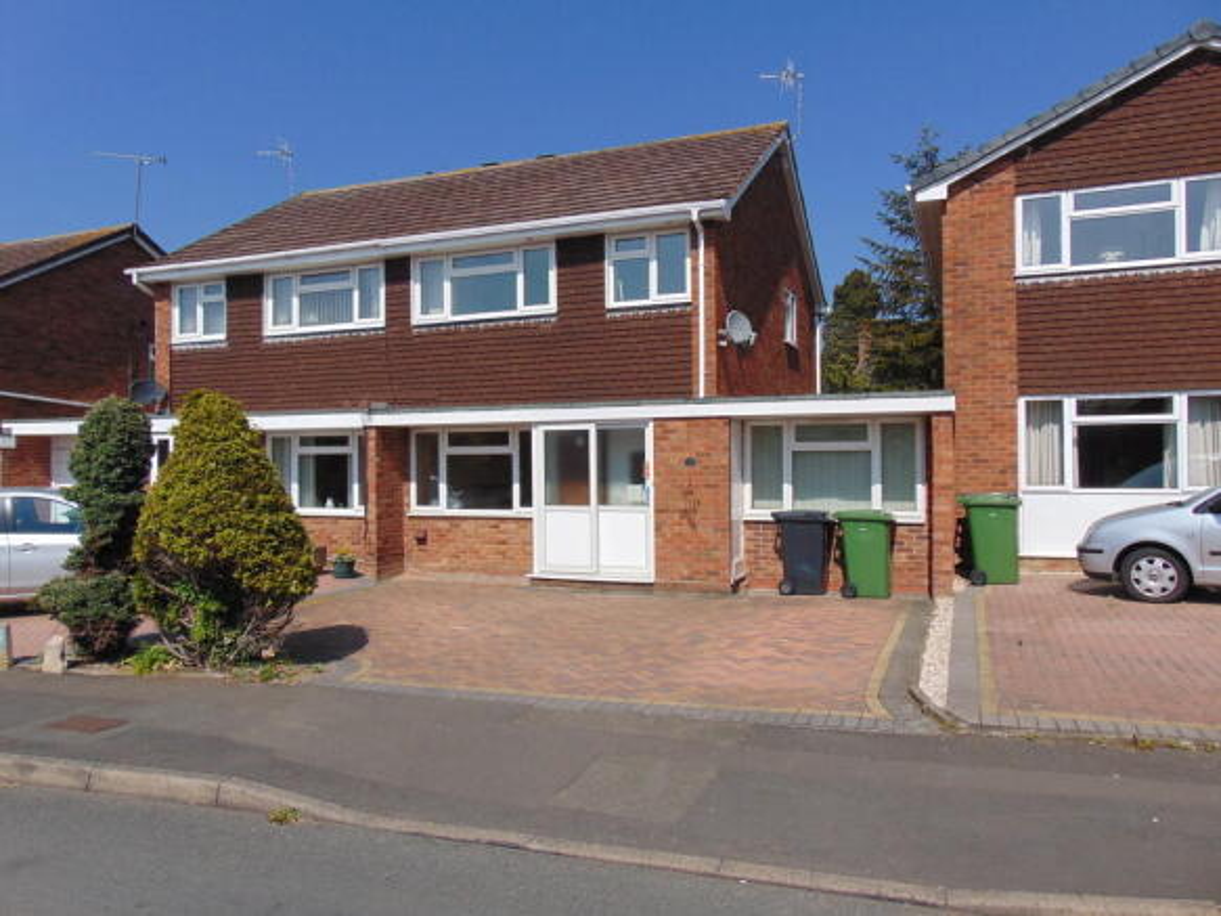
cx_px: 610
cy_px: 458
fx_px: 882
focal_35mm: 25
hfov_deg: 69.4
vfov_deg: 54.9
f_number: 7.7
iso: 80
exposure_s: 1/400
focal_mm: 4.5
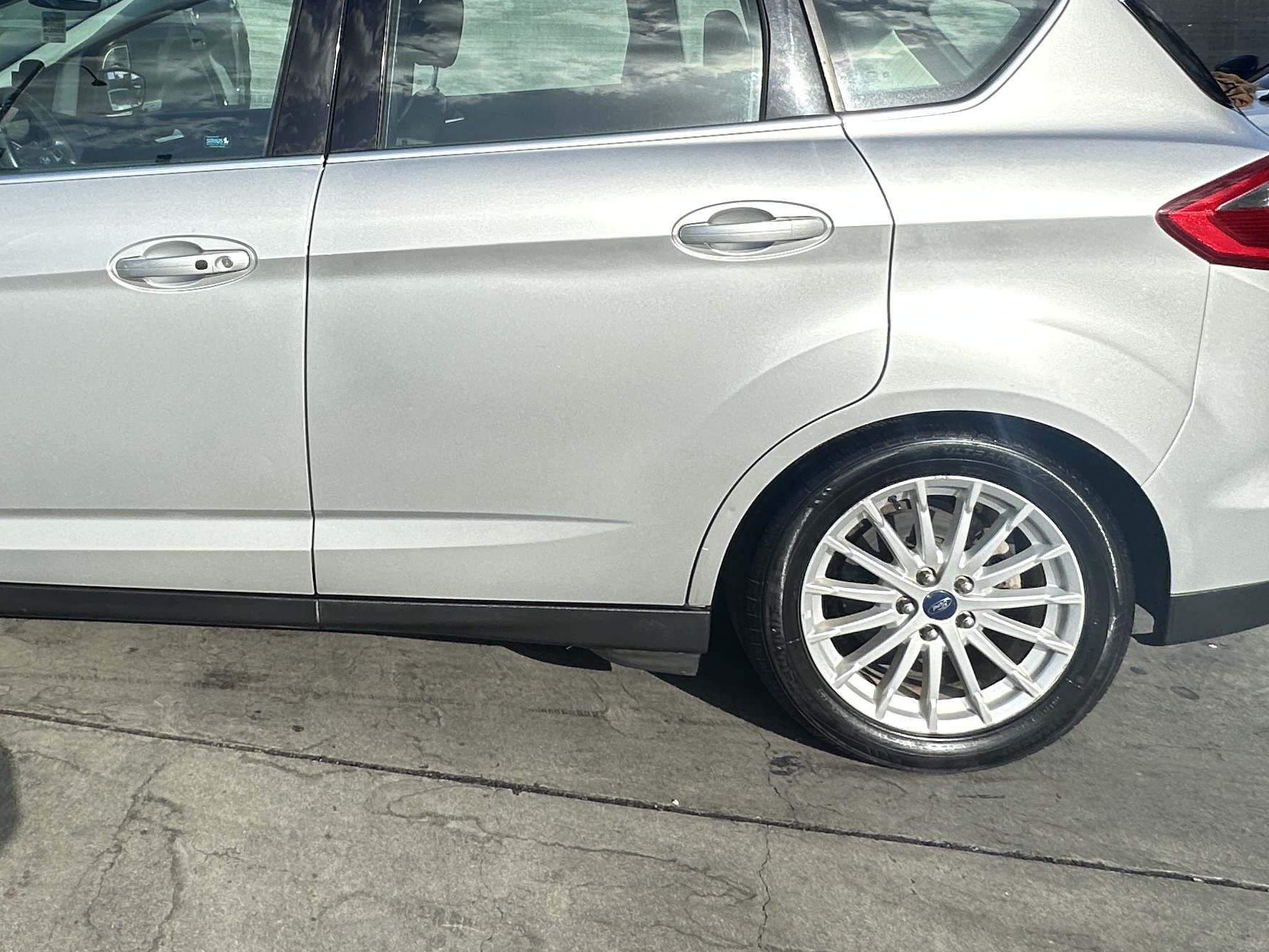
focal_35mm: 32
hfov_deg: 54.4
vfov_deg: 42.5
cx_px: 329
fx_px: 1173
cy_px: 214
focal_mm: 2.22
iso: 50
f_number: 2.2
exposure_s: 1/1435
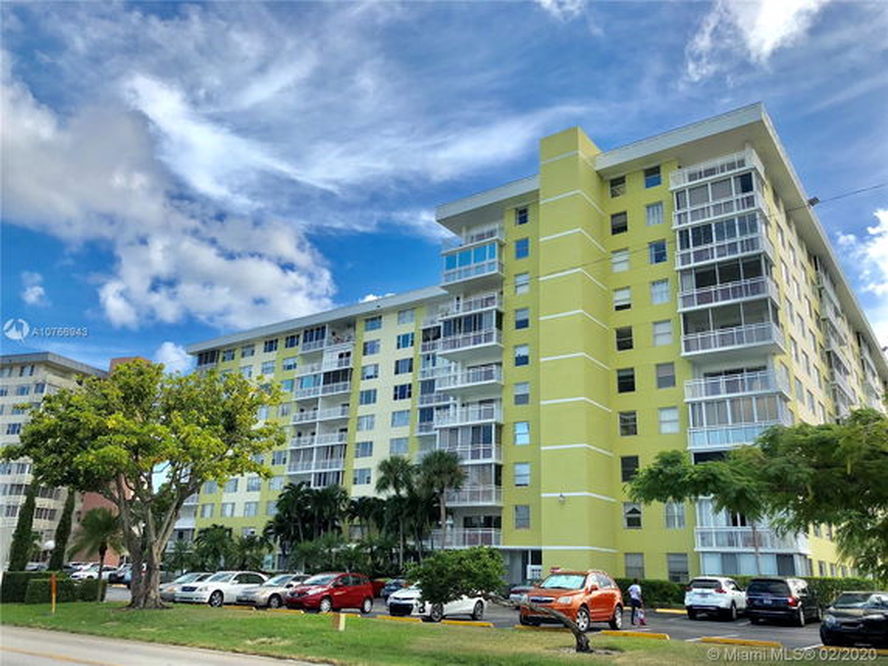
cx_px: 444
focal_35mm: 28
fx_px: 718
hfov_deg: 63.4
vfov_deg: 49.7
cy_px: 333
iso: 20
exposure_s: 1/1779
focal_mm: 4
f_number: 1.8
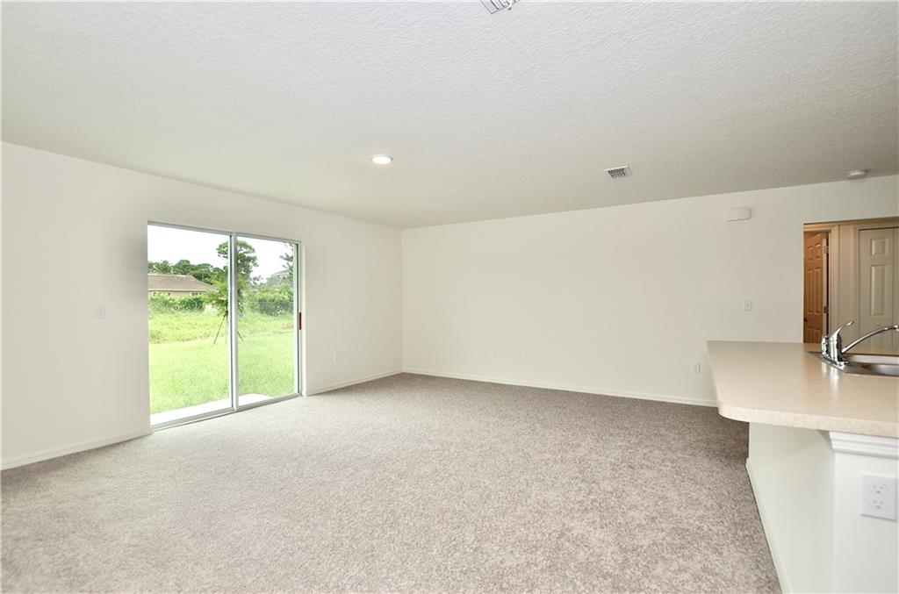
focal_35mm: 15
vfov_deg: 77.0
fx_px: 374
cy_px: 297
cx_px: 450
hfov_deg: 100.5
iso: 110
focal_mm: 10
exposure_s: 1/125
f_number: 5.6
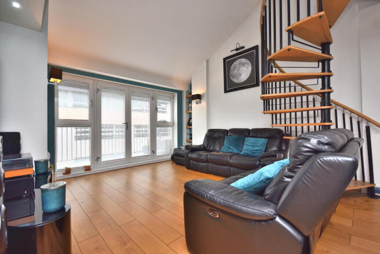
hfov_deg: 100.4
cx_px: 190
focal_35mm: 15
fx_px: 158
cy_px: 127
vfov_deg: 77.4
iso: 100
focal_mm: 10
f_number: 4.5
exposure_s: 1/100
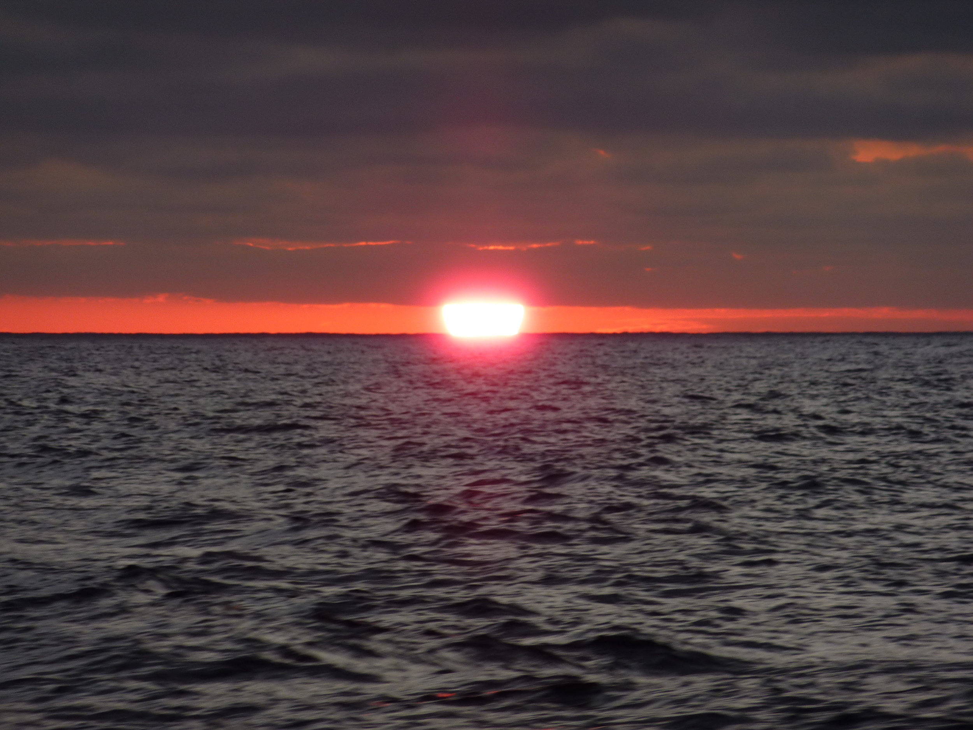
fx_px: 8433
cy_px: 365
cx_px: 486
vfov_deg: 5.0
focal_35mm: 300
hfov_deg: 6.6
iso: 80
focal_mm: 49.2
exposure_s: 1/100
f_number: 4.9
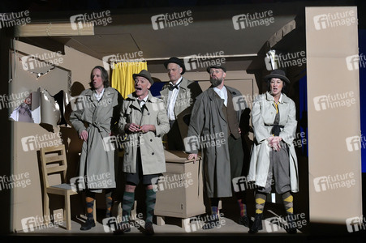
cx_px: 183
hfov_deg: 21.5
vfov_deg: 14.4
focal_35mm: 95
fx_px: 965
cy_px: 122
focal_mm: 95
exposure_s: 1/200
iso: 3200
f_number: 5.6
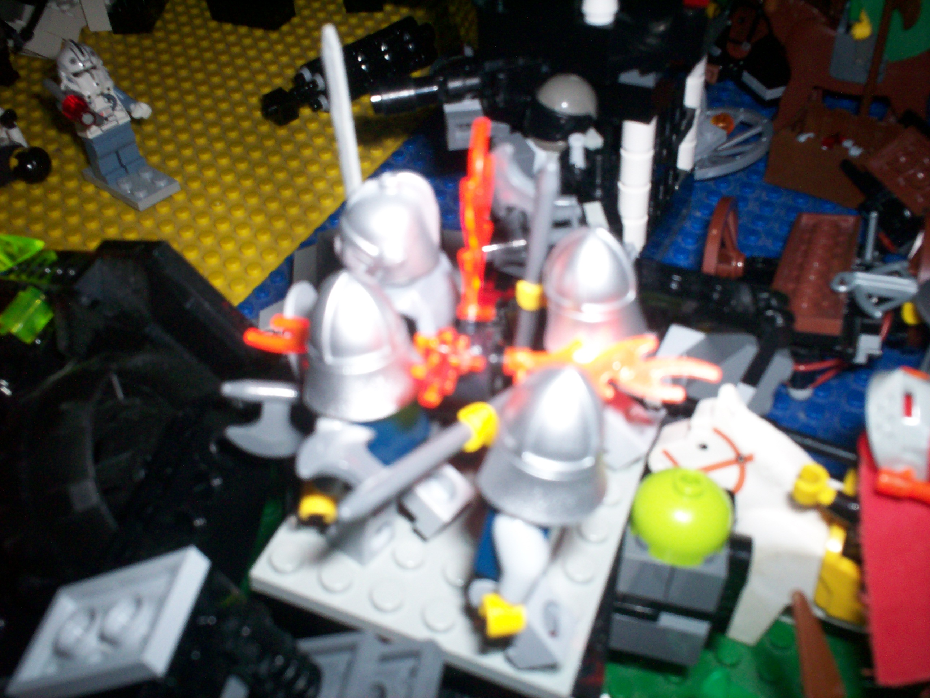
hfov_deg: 51.4
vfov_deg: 39.7
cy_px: 349
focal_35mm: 36
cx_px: 465
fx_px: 967
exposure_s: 1/60
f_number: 4.5
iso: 140
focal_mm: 6
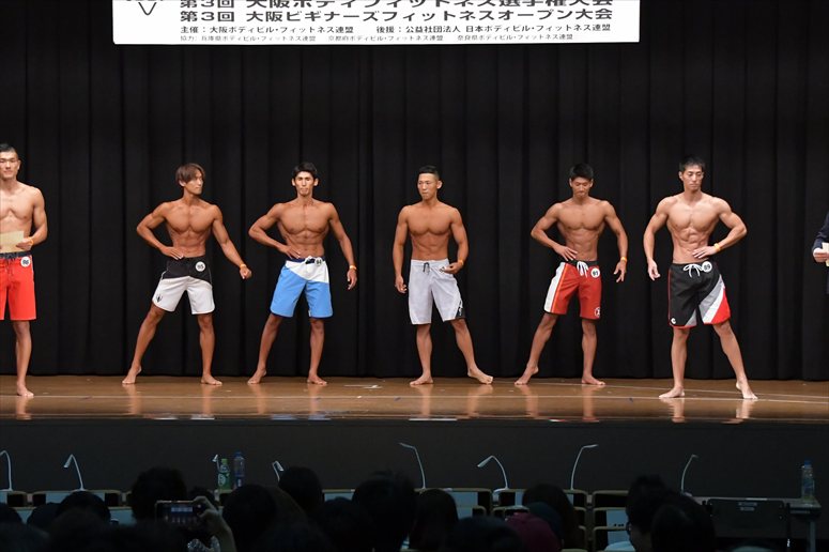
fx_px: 2693
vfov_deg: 11.7
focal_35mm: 117
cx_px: 414
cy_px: 276
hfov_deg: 17.5
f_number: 5.6
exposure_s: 1/400
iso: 6400
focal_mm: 78
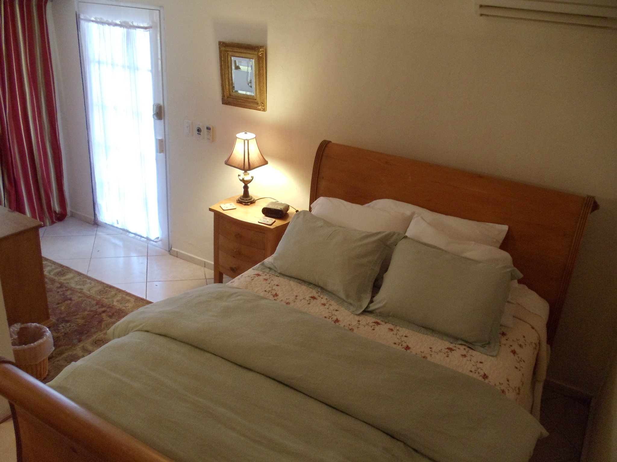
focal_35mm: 44
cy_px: 231
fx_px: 784
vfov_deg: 32.9
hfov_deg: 42.9
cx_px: 308
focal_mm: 6
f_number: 3.5
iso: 400
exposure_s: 1/30
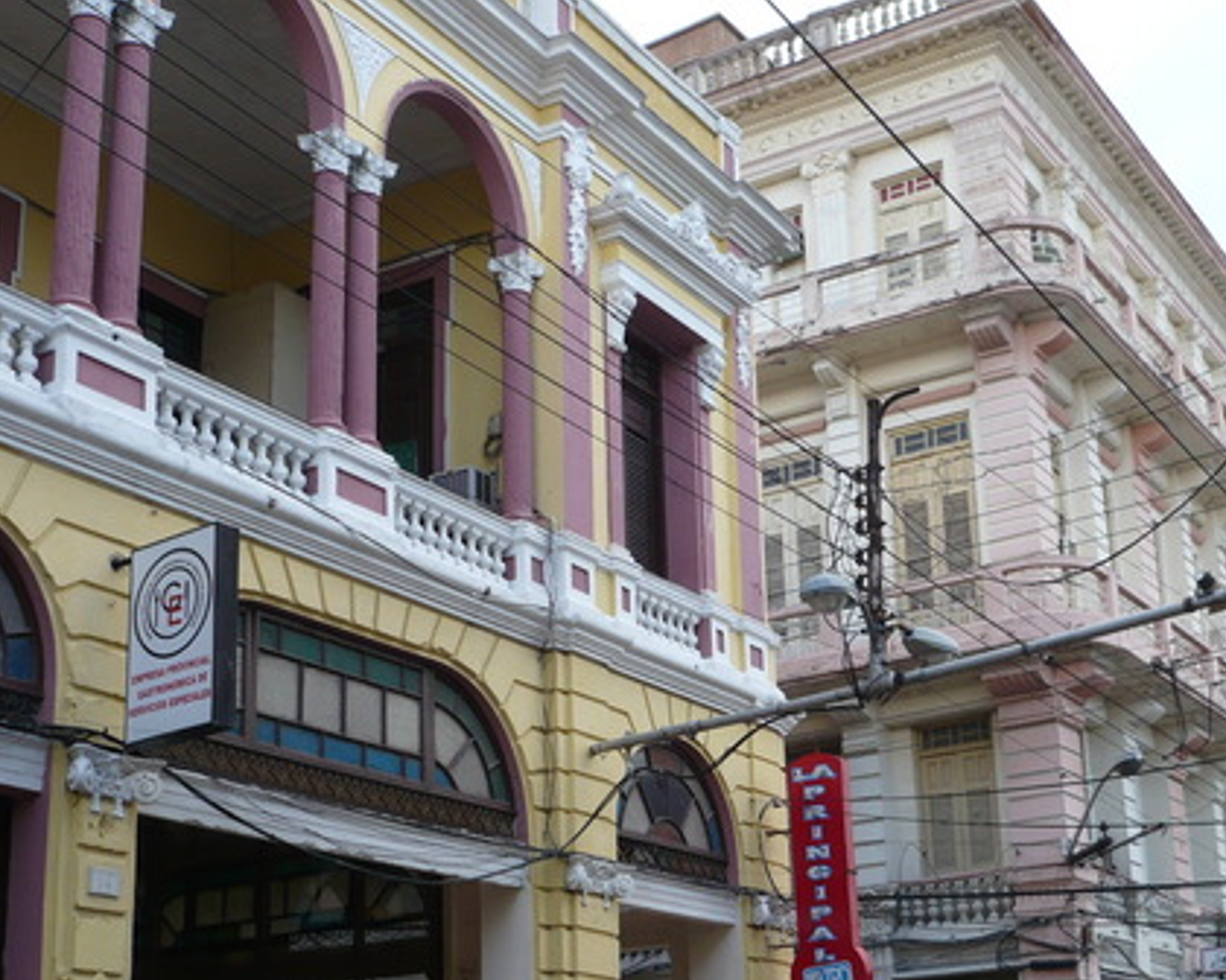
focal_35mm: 52
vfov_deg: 29.0
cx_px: 744
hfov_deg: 35.8
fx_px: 1887
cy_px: 650
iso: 100
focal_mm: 5.8
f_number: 2.8
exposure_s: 1/160
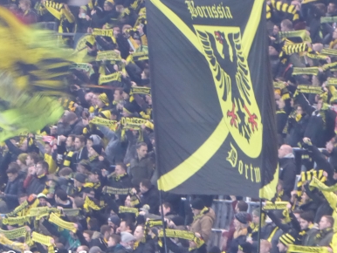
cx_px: 196
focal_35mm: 542
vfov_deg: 2.7
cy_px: 118
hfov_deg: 3.7
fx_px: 5280
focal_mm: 83.4
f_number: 6
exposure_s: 1/8
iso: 1600
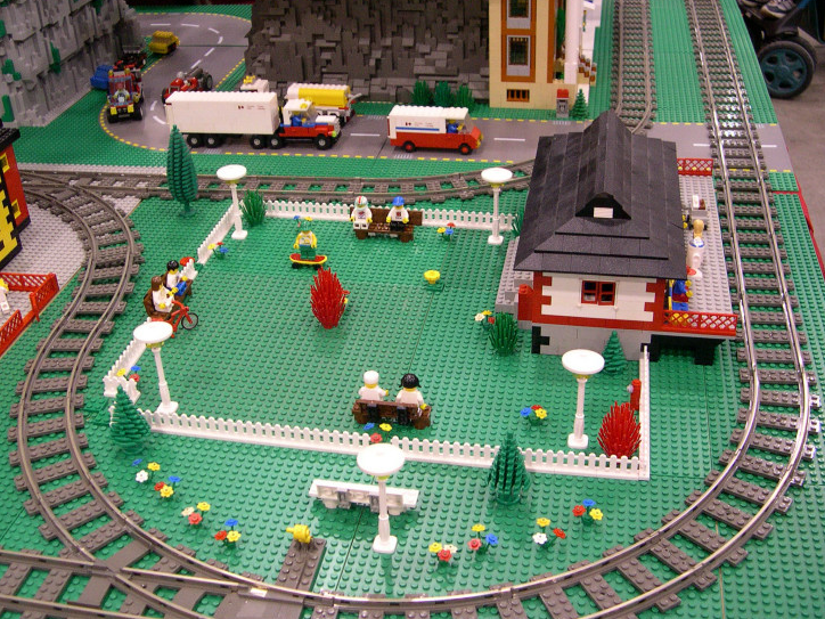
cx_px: 381
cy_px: 316
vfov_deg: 34.3
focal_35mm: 42
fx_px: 1001
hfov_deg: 44.8
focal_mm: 8
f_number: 2.8
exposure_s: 1/23.7
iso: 400
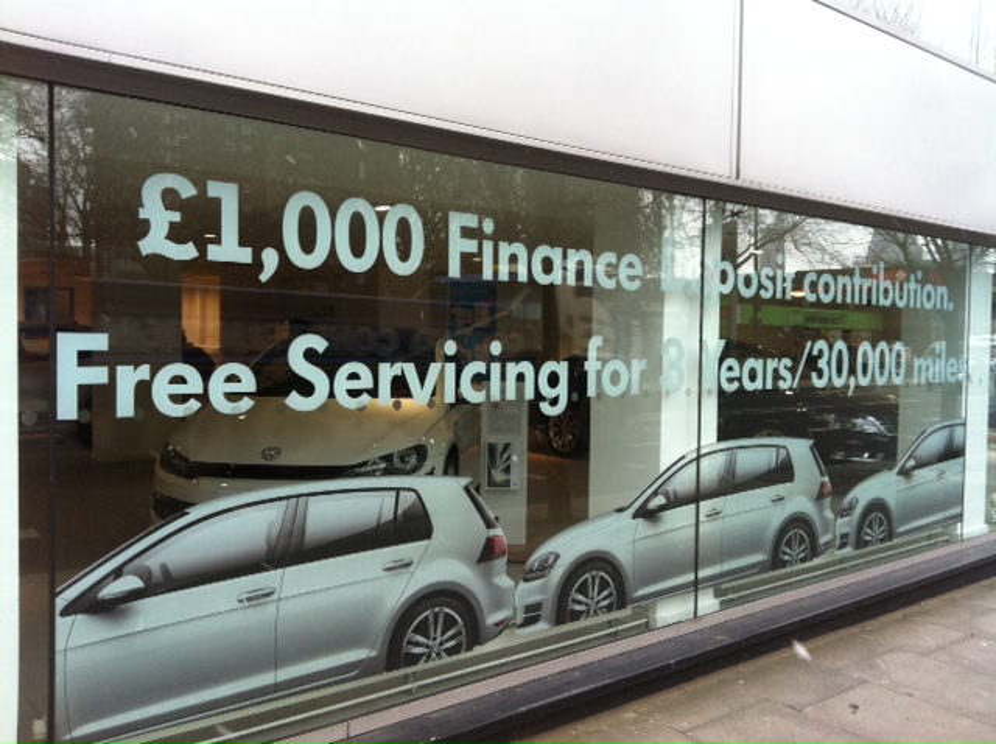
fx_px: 1006
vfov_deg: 40.6
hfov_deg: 52.7
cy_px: 372
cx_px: 498
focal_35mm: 35
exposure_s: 1/101
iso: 80
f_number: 2.8
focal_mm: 3.85
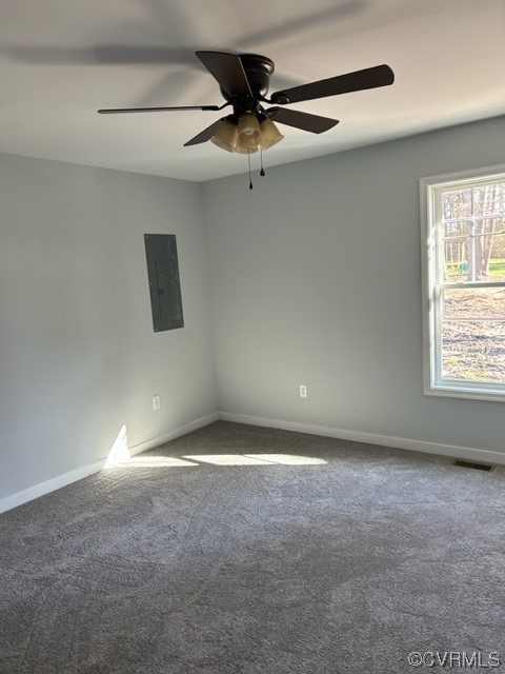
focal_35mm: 26
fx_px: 506
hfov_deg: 53.1
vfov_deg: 67.3
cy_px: 337
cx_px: 252
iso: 125
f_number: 1.5
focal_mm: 5.7
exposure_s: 1/120
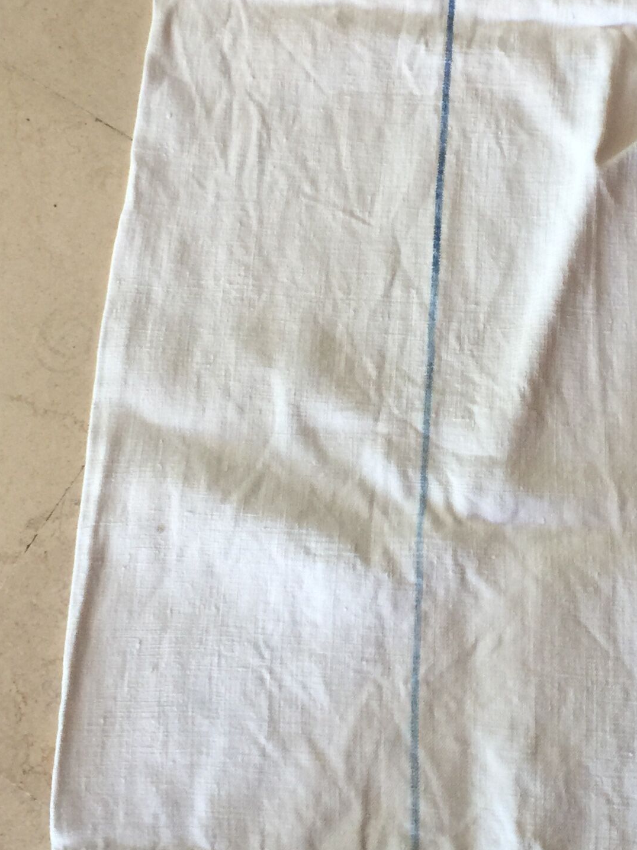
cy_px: 237
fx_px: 1619
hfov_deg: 22.2
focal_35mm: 66
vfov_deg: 29.0
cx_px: 362
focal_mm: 4.15
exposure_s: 1/17
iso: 40
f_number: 2.2
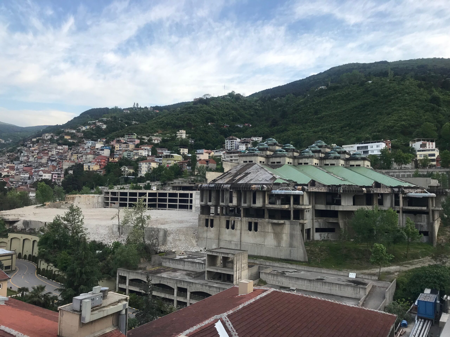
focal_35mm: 28
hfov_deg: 63.4
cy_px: 168
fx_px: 364
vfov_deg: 49.7
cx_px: 225
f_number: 1.8
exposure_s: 1/714
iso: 20
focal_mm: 3.99
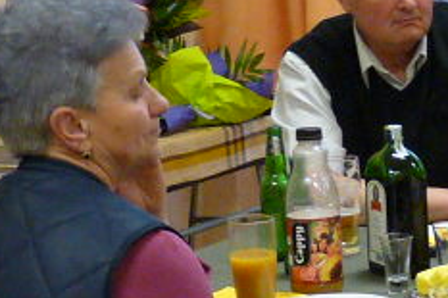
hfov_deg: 14.1
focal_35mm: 143
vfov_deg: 9.6
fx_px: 1778
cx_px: 465
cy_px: 211
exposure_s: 1/25
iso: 400
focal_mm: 4.9
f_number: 2.8
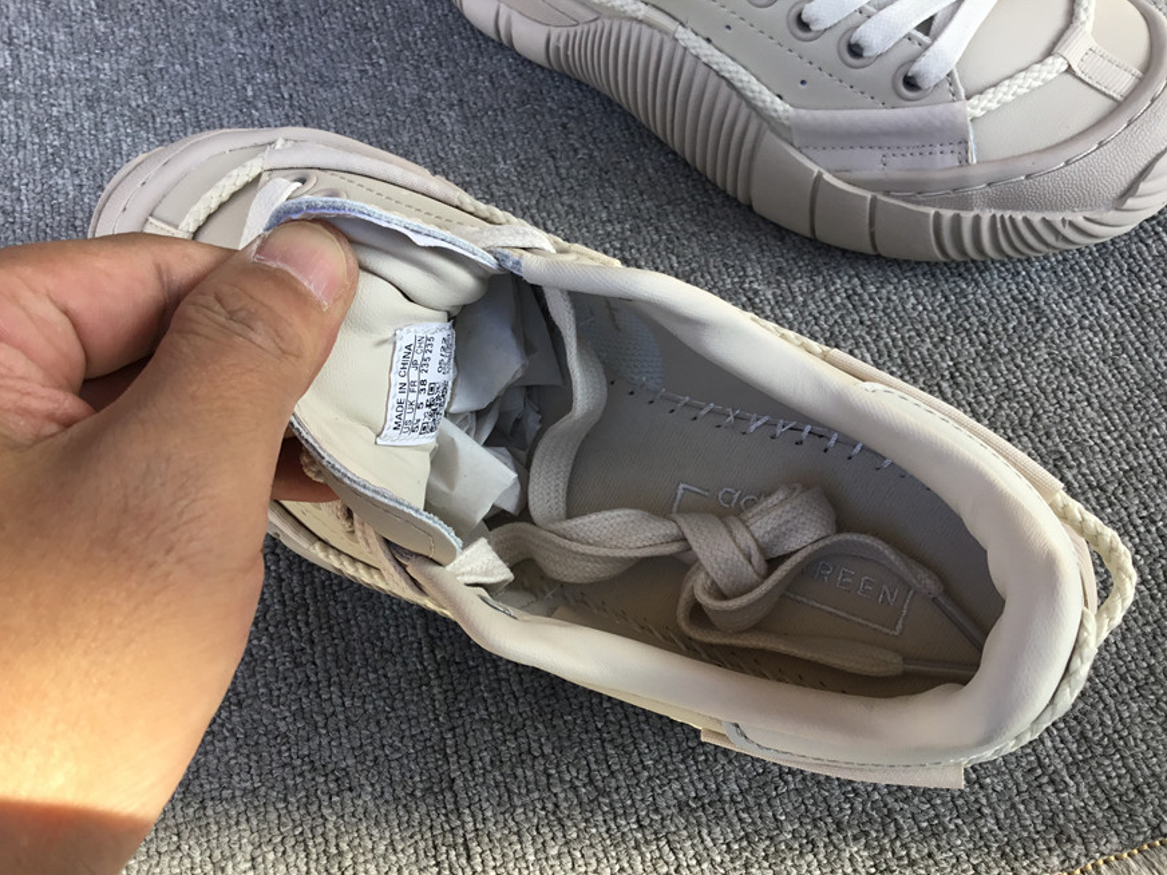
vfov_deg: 44.2
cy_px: 446
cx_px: 567
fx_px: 1079
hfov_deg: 56.8
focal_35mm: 32
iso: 25
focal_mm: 3.3
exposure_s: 1/207
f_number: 2.4
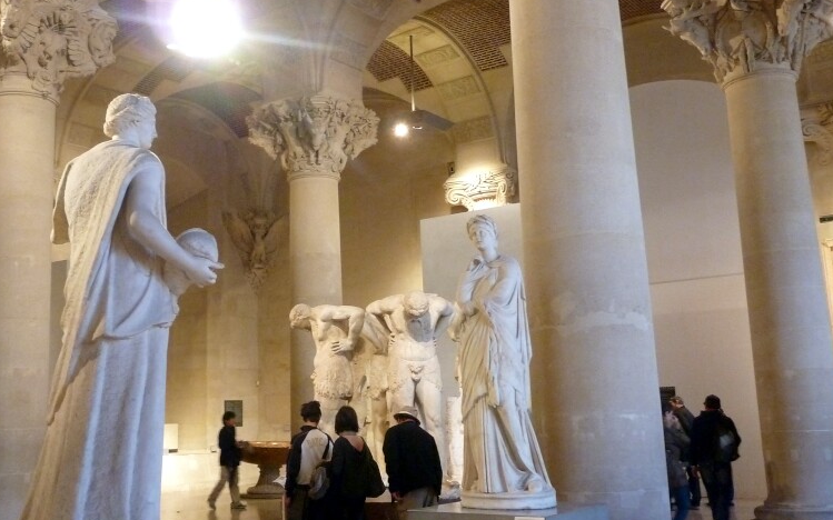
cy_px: 216
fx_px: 953
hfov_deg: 47.0
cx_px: 346
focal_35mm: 42
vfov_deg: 30.5
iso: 400
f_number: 3.4
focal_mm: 4.7
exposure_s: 1/20
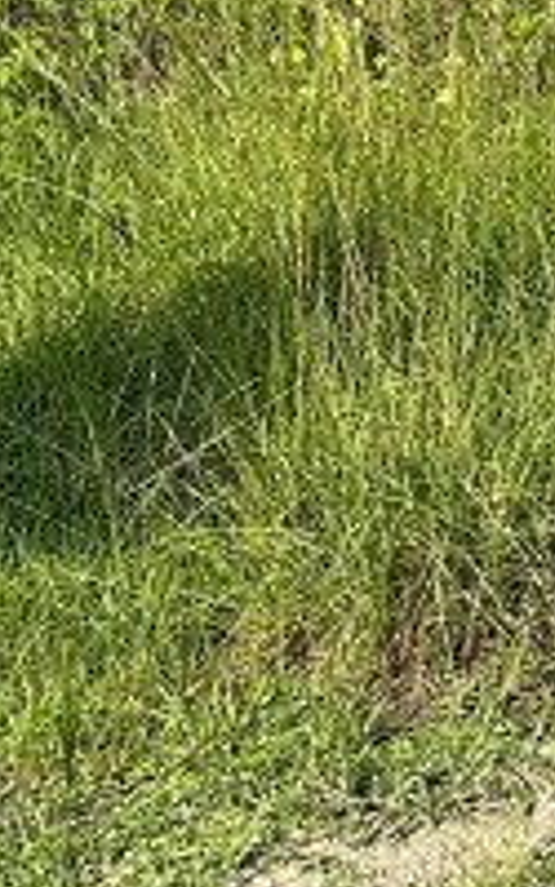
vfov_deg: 13.9
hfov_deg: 8.8
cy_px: -807
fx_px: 3146
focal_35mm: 130
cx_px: 1487
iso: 80
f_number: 1.78
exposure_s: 1/3861
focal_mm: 6.86
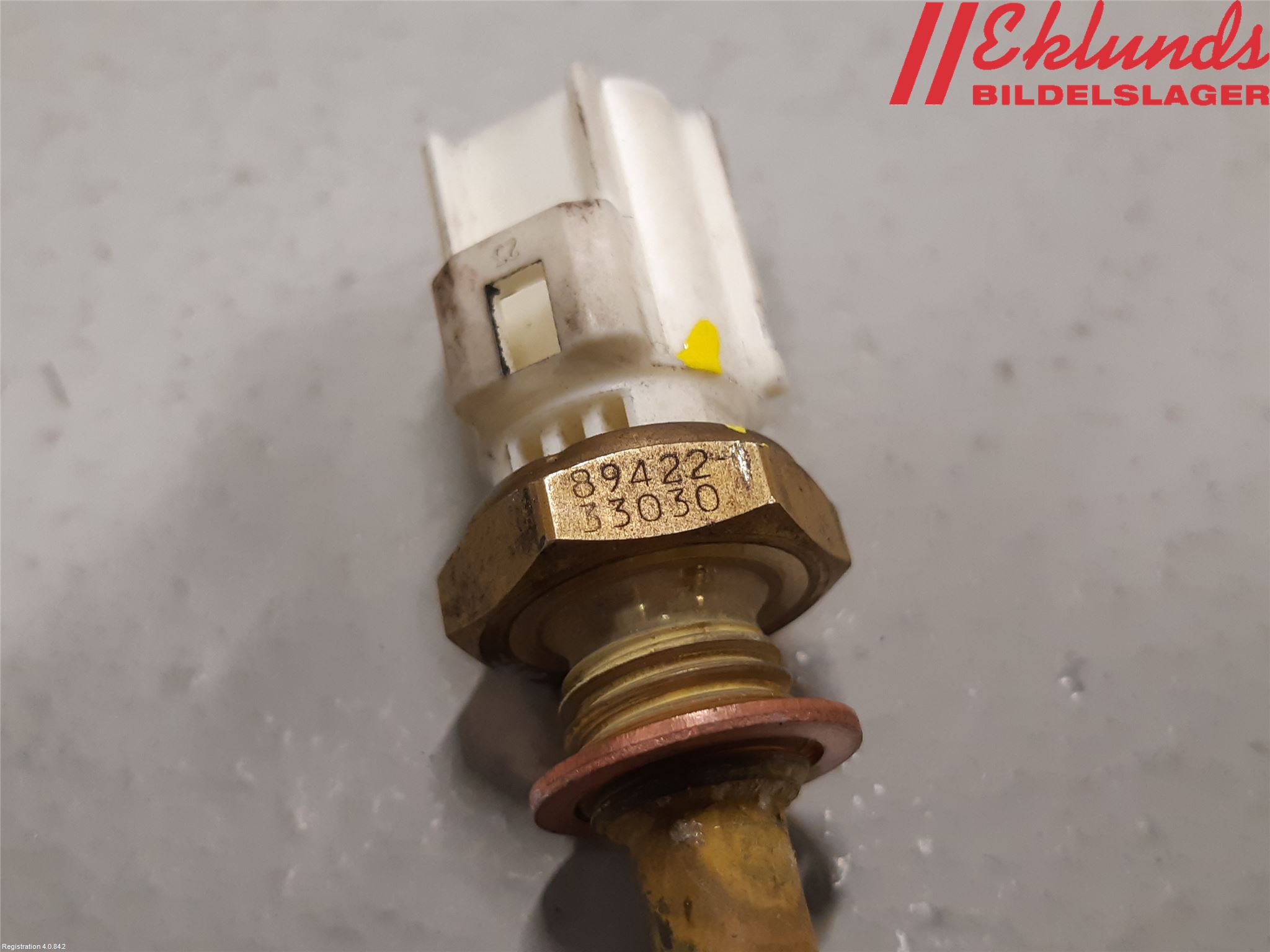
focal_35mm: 26
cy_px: 476
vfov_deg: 53.1
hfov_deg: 67.3
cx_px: 635
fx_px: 954
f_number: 1.7
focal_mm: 3.93
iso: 125
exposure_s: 1/50
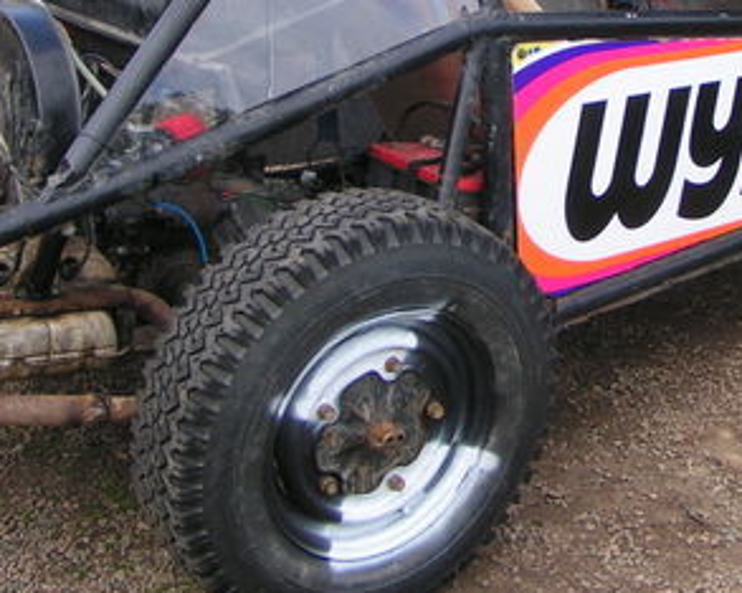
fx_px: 1778
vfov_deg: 18.7
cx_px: 506
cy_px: 81
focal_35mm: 81
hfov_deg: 23.5
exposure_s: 1/125
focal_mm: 5.8
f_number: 4.5
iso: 50
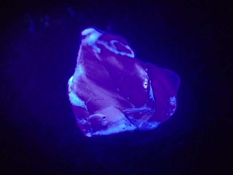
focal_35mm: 85
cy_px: 88
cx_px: 116
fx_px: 572
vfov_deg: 17.4
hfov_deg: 23.0
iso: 1600
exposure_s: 1/20
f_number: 4.5
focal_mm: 15.41
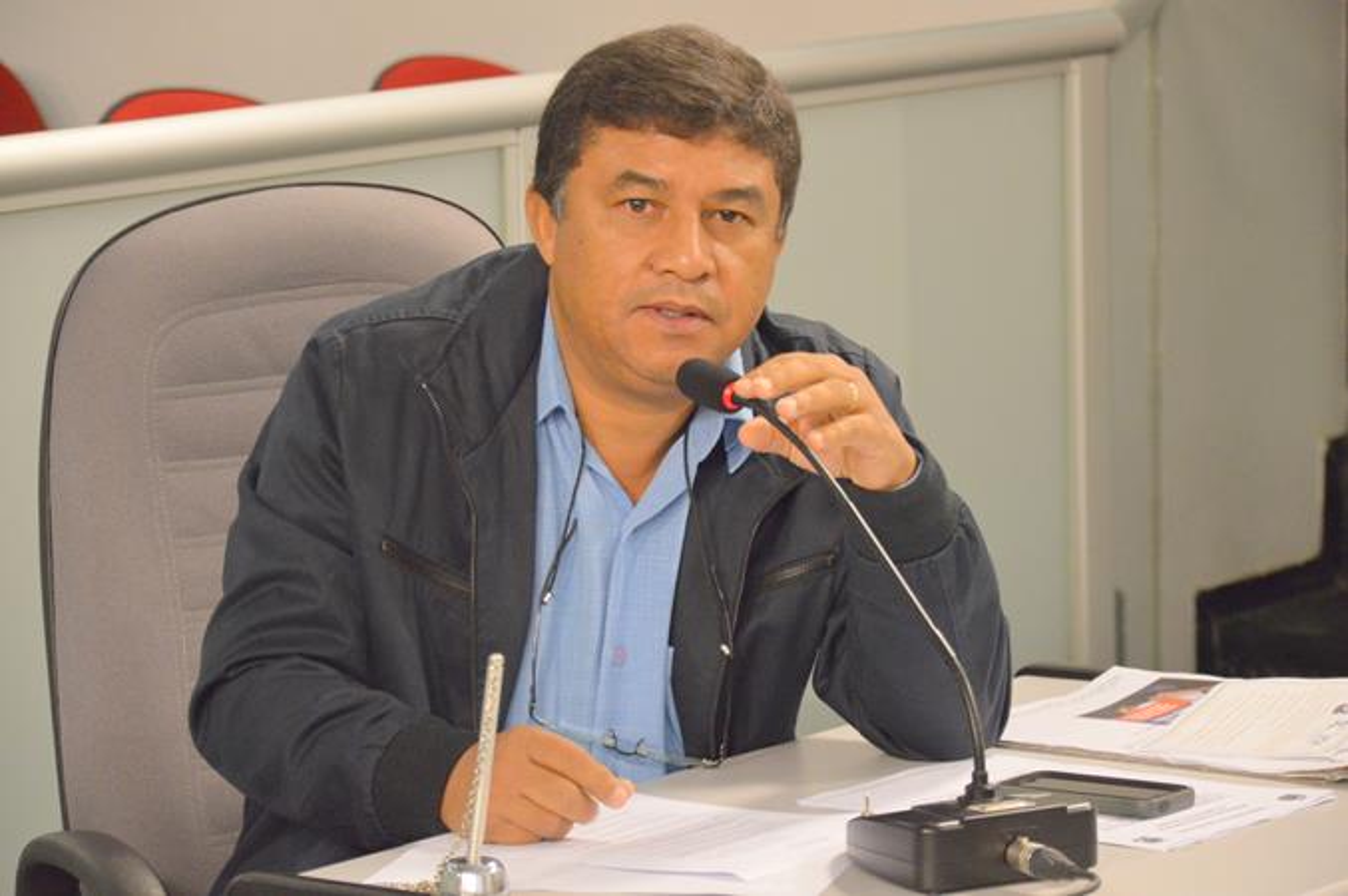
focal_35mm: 158
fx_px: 5892
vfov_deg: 8.7
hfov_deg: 13.1
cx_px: 674
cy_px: 448
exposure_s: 1/125
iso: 2500
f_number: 5.6
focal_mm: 105
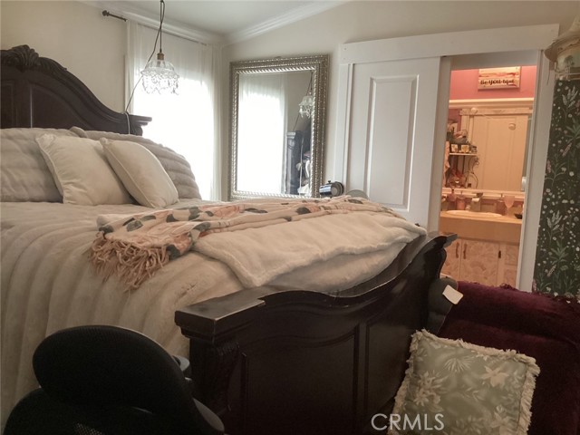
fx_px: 519
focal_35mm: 31
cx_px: 290
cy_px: 218
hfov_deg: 58.4
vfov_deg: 45.4
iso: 320
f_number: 2.4
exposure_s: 1/40
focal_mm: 3.3
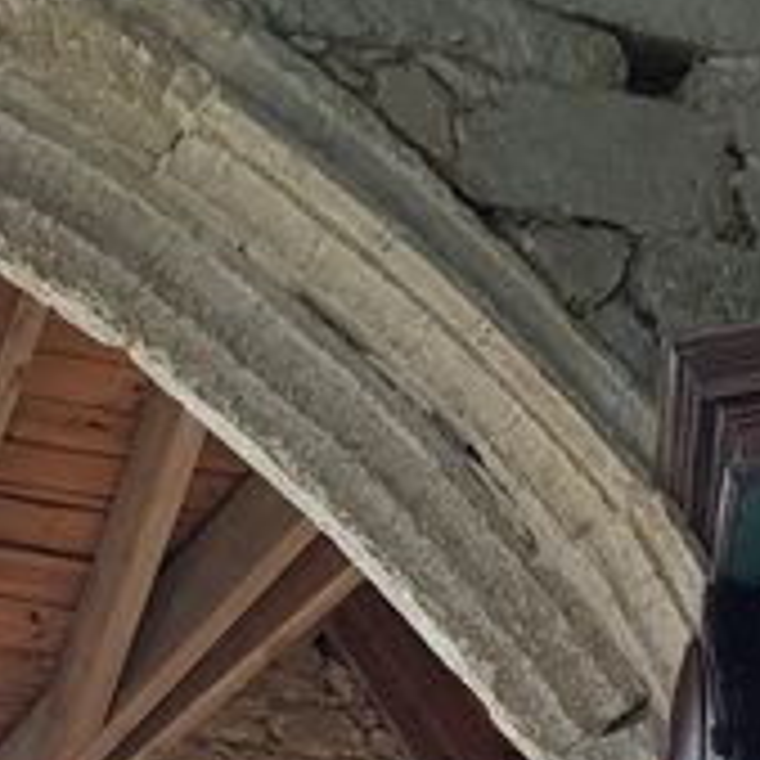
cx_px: 1032
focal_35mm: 95
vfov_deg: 15.2
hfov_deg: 17.0
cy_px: 1466
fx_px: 2360
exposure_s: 1/50
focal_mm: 4.2
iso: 100
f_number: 1.7
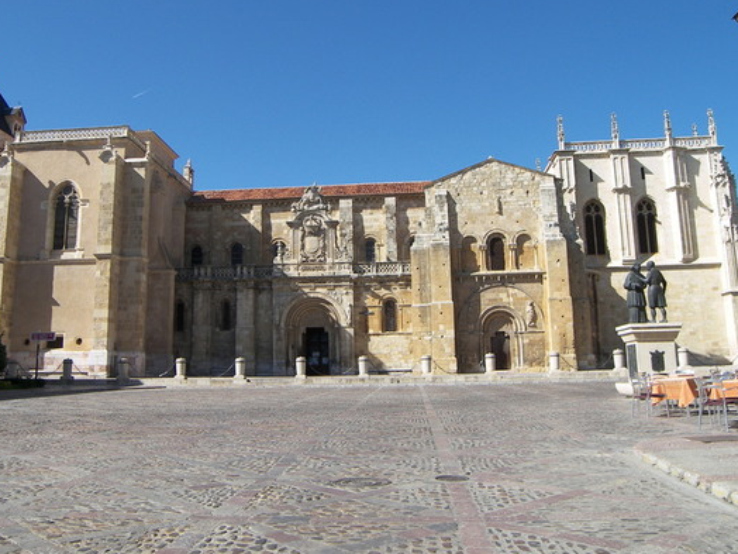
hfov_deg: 55.3
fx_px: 704
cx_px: 345
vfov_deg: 42.8
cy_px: 230
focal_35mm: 33
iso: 50
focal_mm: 5.6
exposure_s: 1/800
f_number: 2.8
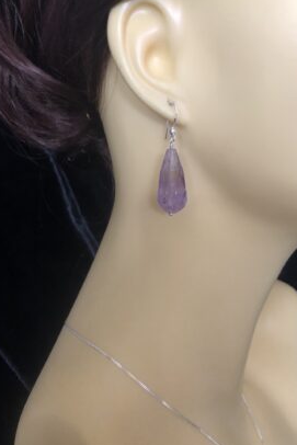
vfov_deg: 60.3
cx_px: 150
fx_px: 383
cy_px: 215
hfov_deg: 42.4
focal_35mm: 31
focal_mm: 3.99
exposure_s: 1/15
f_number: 1.8
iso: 100
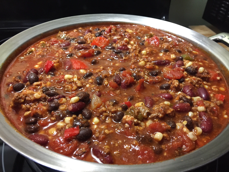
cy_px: 86
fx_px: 192
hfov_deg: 61.7
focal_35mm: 29
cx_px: 114
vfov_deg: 48.2
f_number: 2.2
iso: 250
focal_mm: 4.15
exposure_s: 1/30
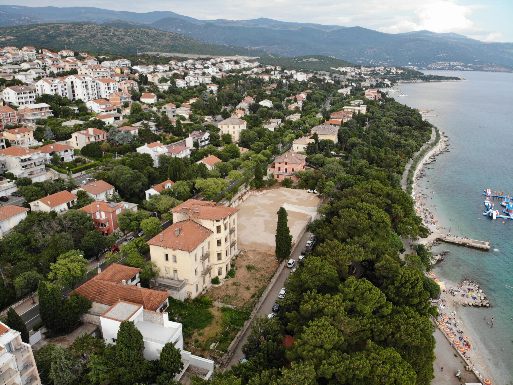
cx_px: 256
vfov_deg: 56.8
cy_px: 192
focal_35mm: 24
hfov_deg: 71.6
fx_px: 356
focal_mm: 4.5
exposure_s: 1/391
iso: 108
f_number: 2.8
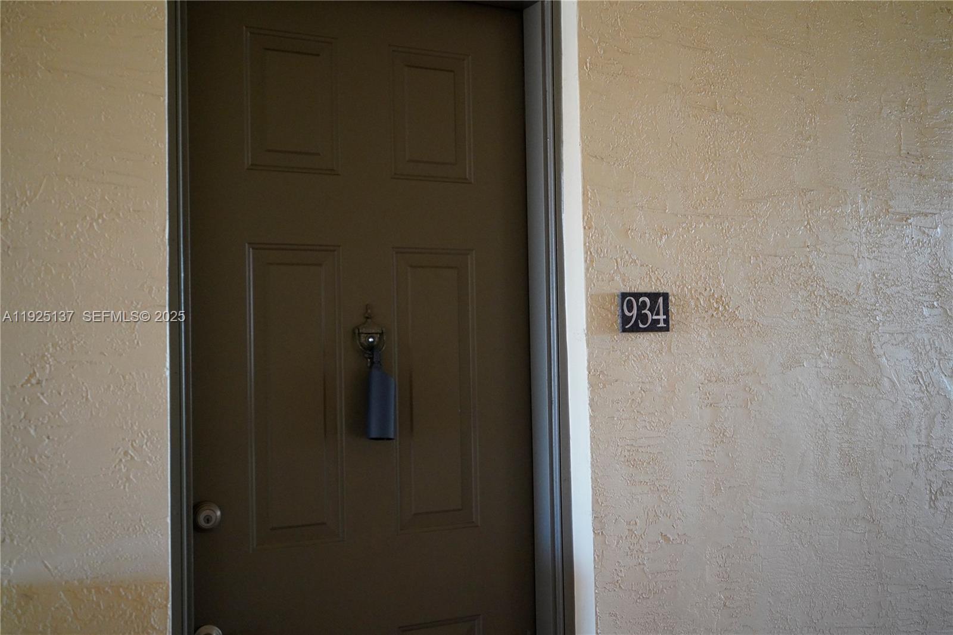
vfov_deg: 35.0
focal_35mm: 38
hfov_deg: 50.7
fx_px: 1006
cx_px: 476
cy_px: 318
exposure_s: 1/160
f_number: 4
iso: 6400
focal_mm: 38
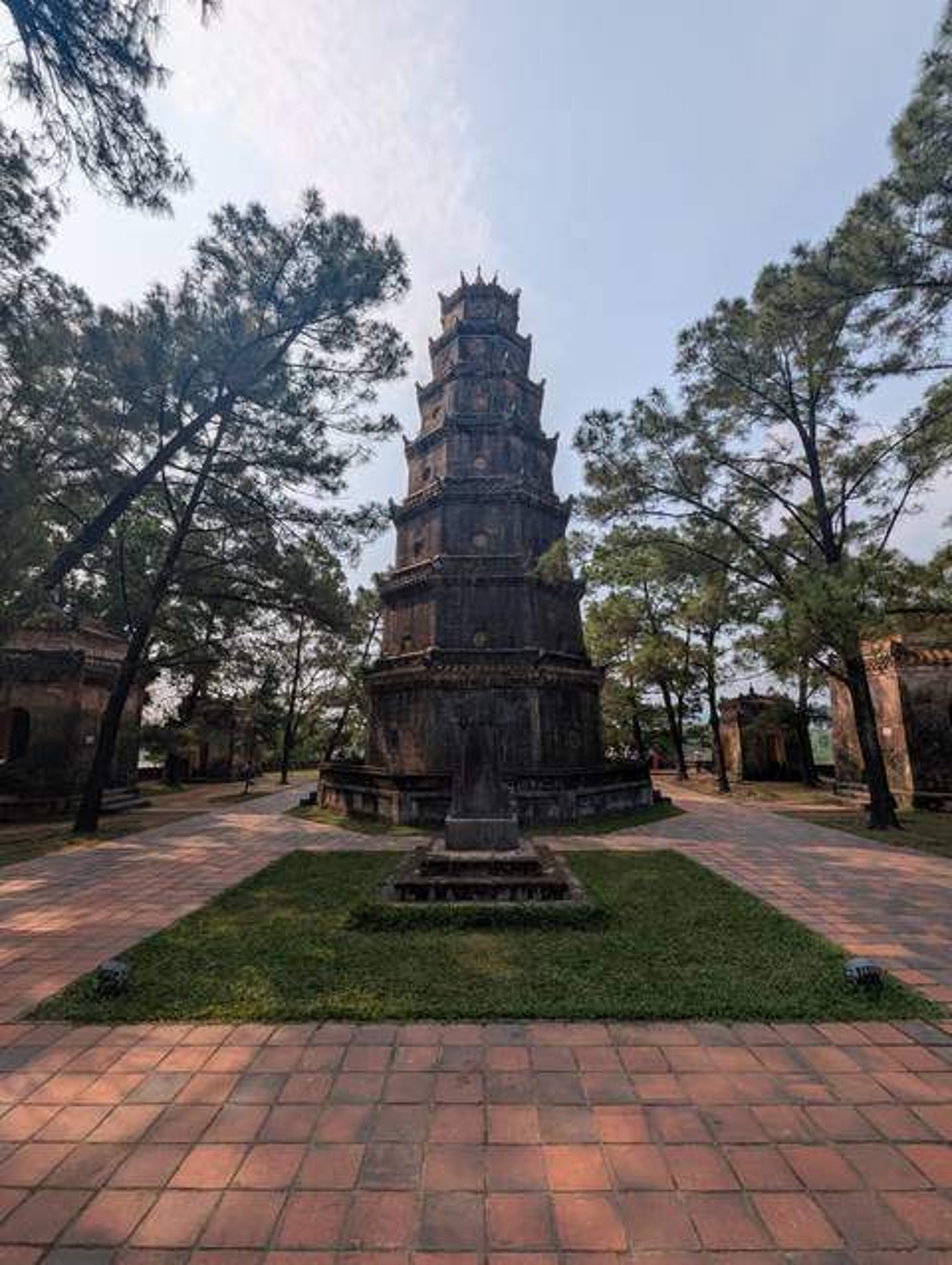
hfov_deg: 90.0
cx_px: 476
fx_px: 476
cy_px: 632
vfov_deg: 106.1
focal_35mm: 13
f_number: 2.2
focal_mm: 1.95
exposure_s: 1/3425
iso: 48
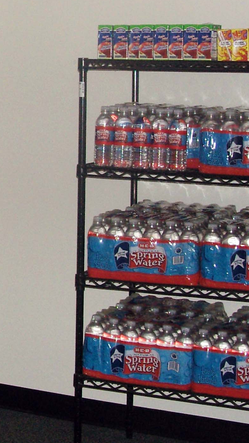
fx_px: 1267
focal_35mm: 108
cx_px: -129
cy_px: 59
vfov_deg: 19.5
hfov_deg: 10.8
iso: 125
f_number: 2.8
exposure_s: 1/40
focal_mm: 7.8
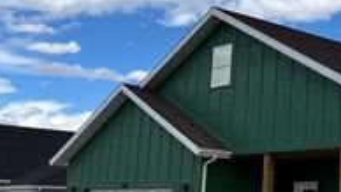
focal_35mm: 73
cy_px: 73
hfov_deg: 26.6
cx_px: 380
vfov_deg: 16.5
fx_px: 660
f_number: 1.6
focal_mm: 5.1
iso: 50
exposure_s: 1/4484
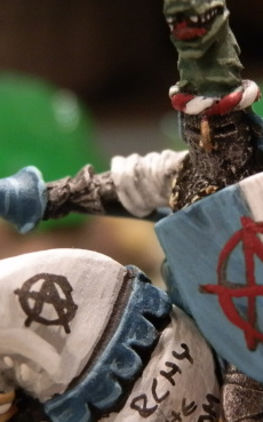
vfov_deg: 22.1
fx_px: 1080
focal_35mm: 94
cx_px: 175
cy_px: 220
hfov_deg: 13.9
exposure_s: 1/40
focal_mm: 10.99
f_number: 3.7
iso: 400
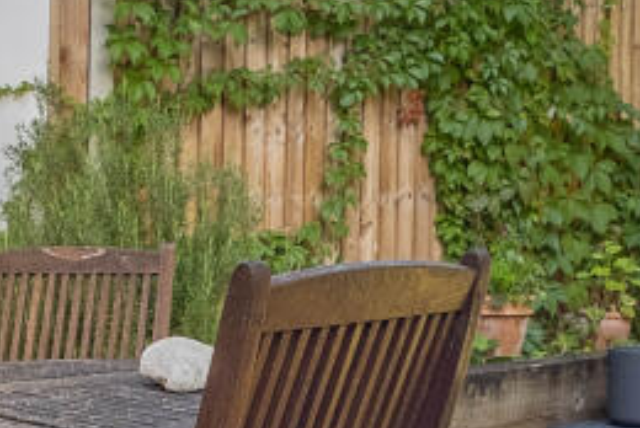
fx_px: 1050
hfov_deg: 32.8
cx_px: 527
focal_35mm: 59
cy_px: 373
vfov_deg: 22.6
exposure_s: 1/320
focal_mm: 10
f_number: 5.6
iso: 320
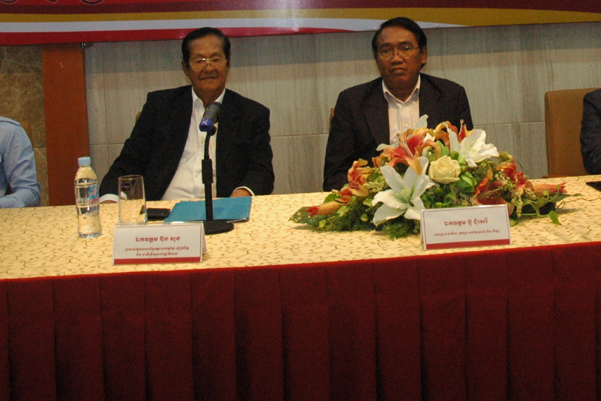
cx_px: 398
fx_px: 885
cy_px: 28
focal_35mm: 53
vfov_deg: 24.7
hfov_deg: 37.1
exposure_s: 1/60
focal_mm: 18
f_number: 6.3
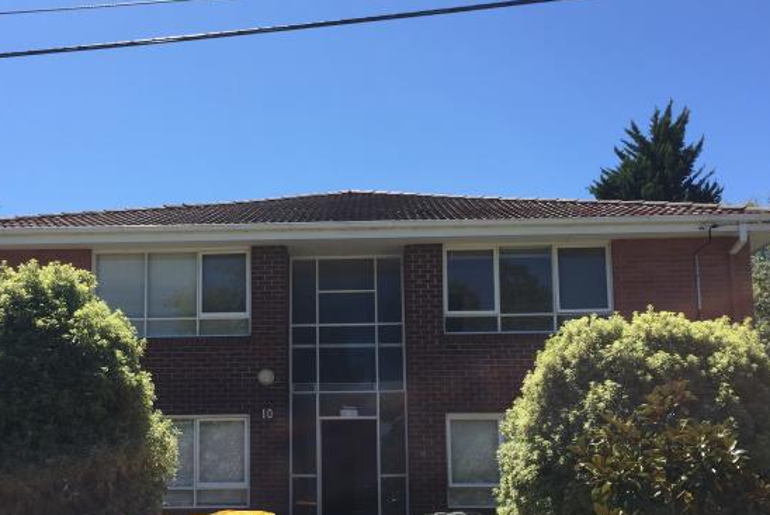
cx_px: 319
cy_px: 373
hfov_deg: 44.3
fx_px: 942
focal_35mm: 44
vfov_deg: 30.1
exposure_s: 1/1364
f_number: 2.2
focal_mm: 4.15
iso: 32
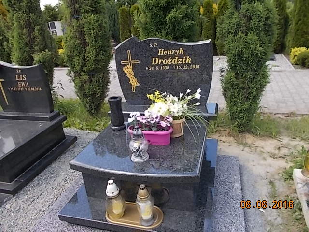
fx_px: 232
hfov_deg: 67.3
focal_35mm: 26
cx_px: 154
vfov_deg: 53.1
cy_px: 116
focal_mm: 4.6
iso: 80
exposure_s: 1/250
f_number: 3.2
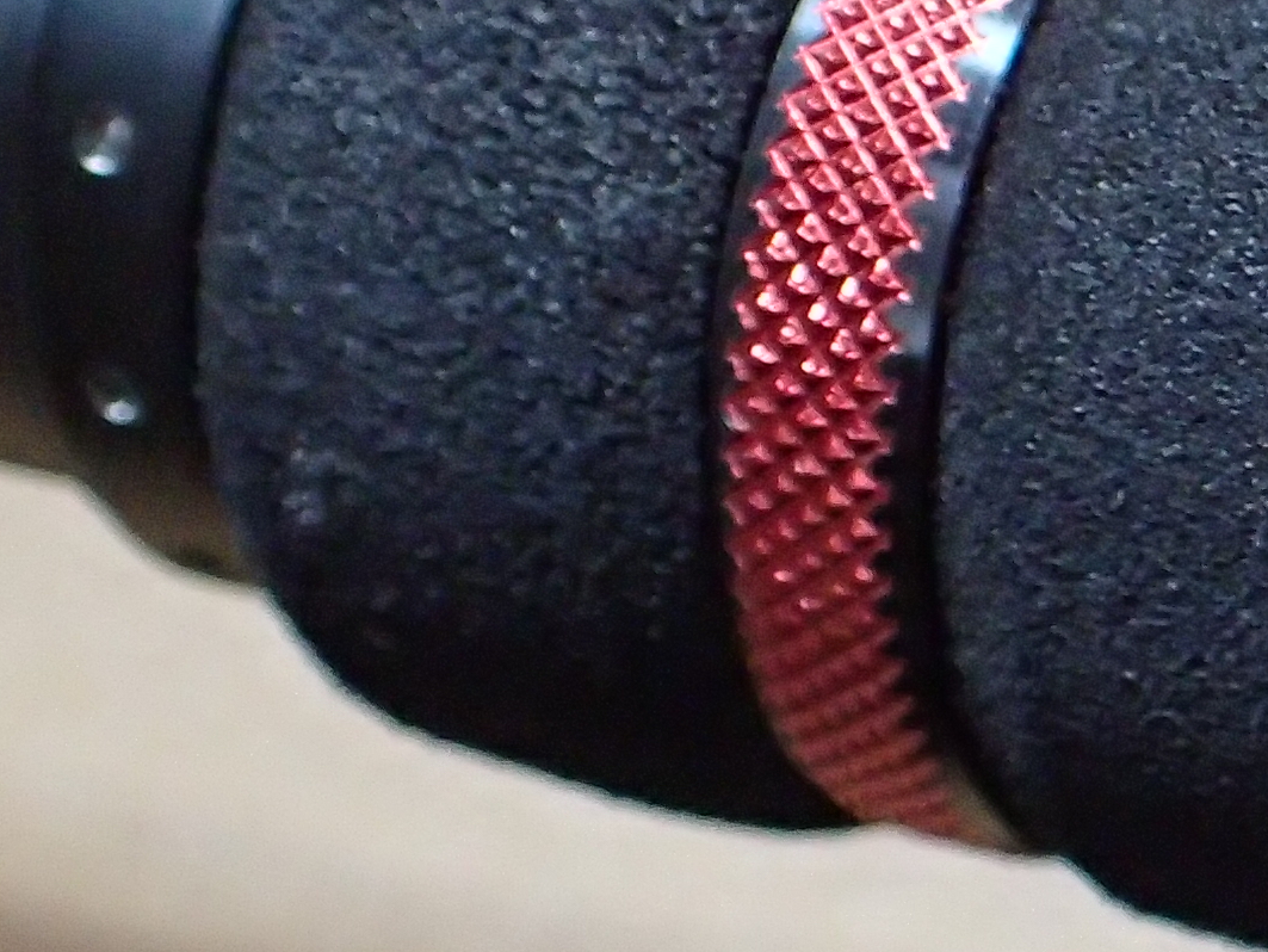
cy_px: 545
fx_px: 4764
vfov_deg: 11.4
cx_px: 2186
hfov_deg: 13.7
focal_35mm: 130
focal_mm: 5.5
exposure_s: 1/125
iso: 640
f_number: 2.3
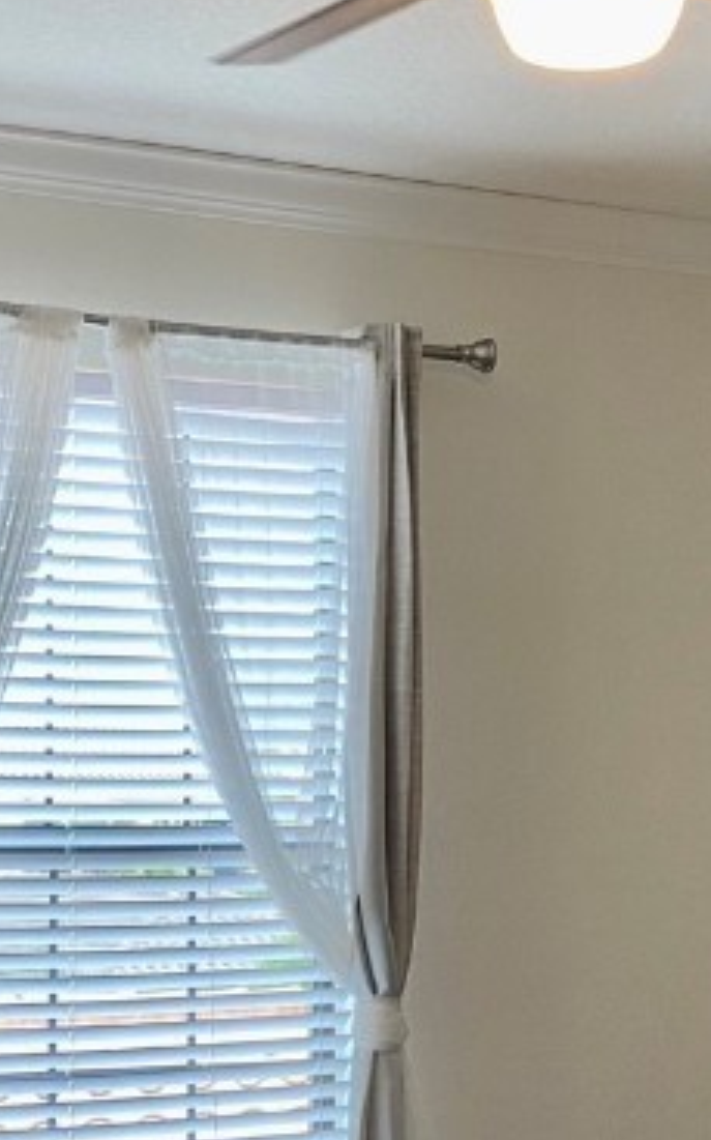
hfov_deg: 16.9
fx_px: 2390
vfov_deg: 26.6
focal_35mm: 77
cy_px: 795
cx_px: 348
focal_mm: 4.25
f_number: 1.8
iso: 160
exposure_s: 1/60
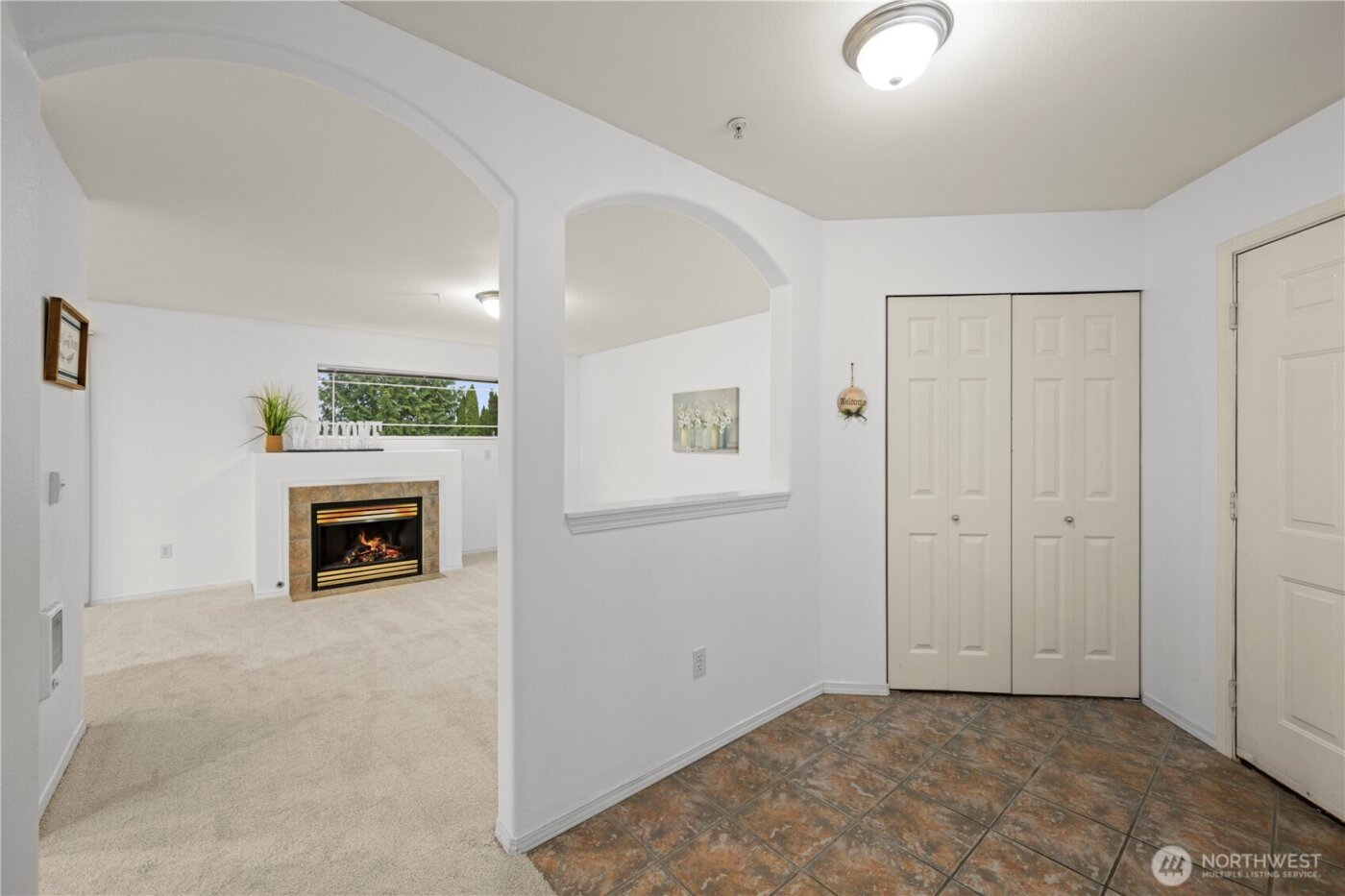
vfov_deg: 81.2
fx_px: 523
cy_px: 448
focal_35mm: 14
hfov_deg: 104.3
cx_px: 672
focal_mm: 14
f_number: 8
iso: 200
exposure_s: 1/2
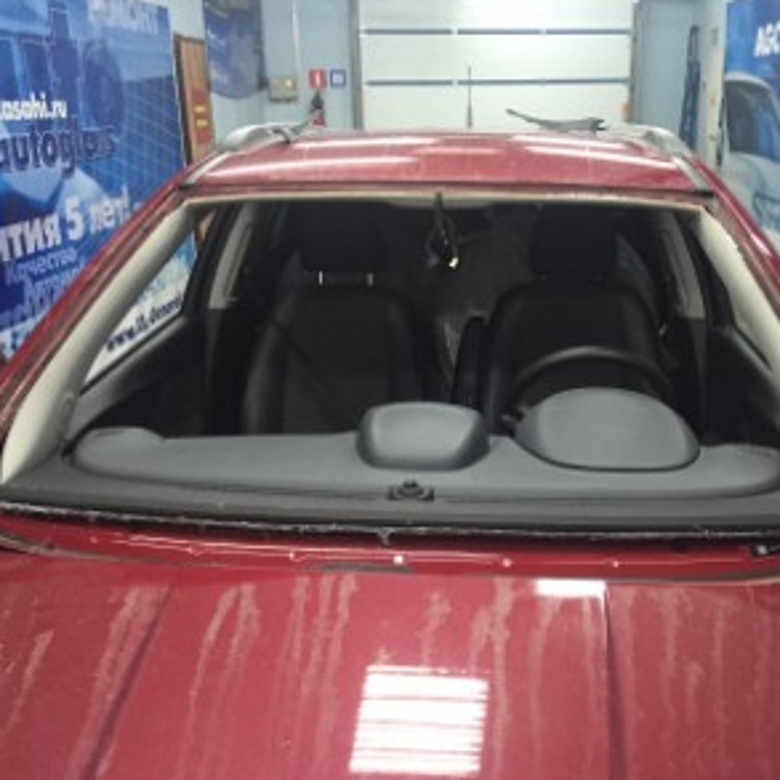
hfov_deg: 47.1
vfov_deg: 47.2
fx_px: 892
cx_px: 439
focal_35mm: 35
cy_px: 391
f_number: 2.2
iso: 250
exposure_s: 1/33
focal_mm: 4.15
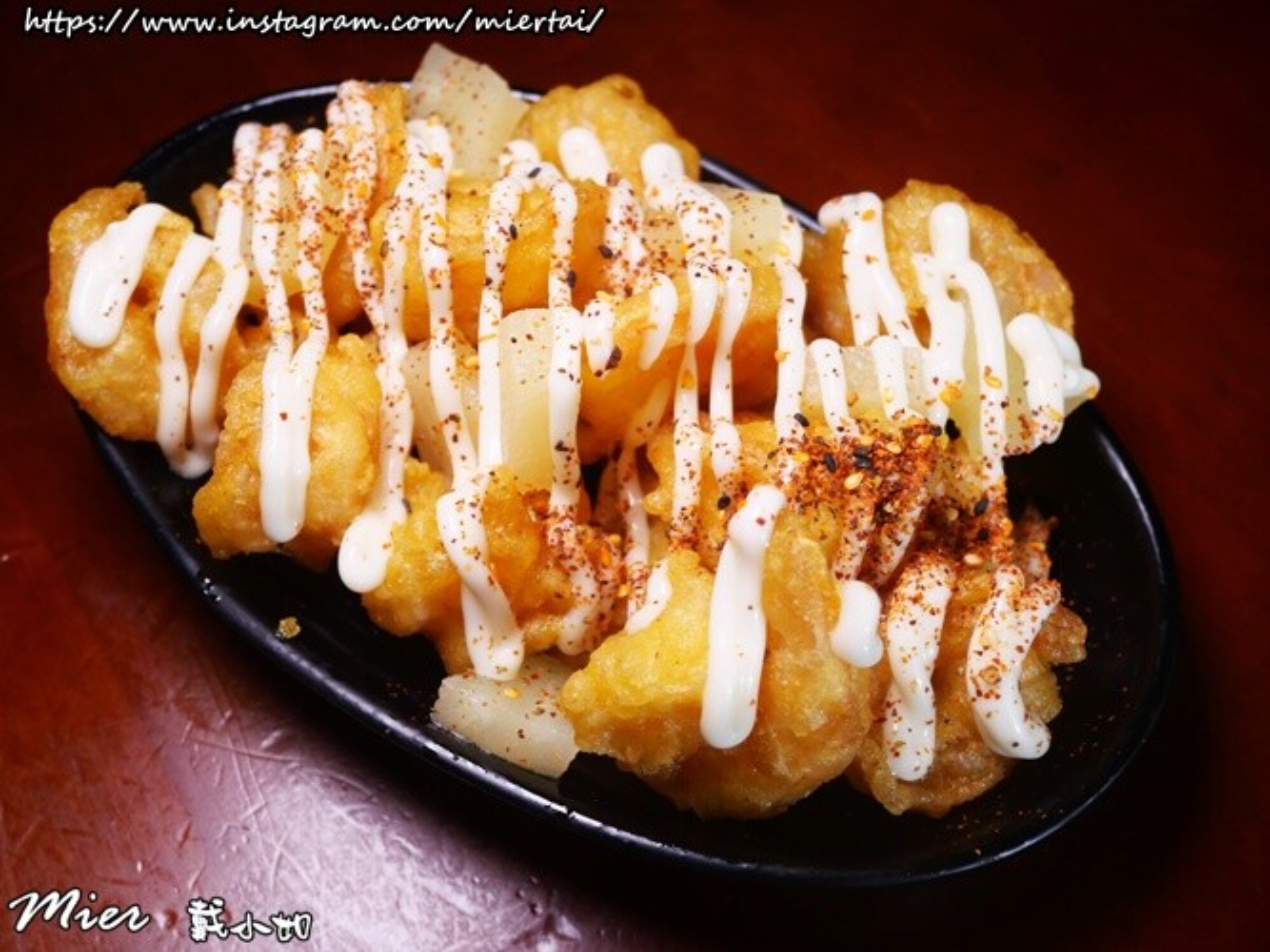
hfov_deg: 49.0
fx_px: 1394
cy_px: 476
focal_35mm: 38
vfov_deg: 37.7
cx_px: 635
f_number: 4.5
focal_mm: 19
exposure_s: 1/60
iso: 800
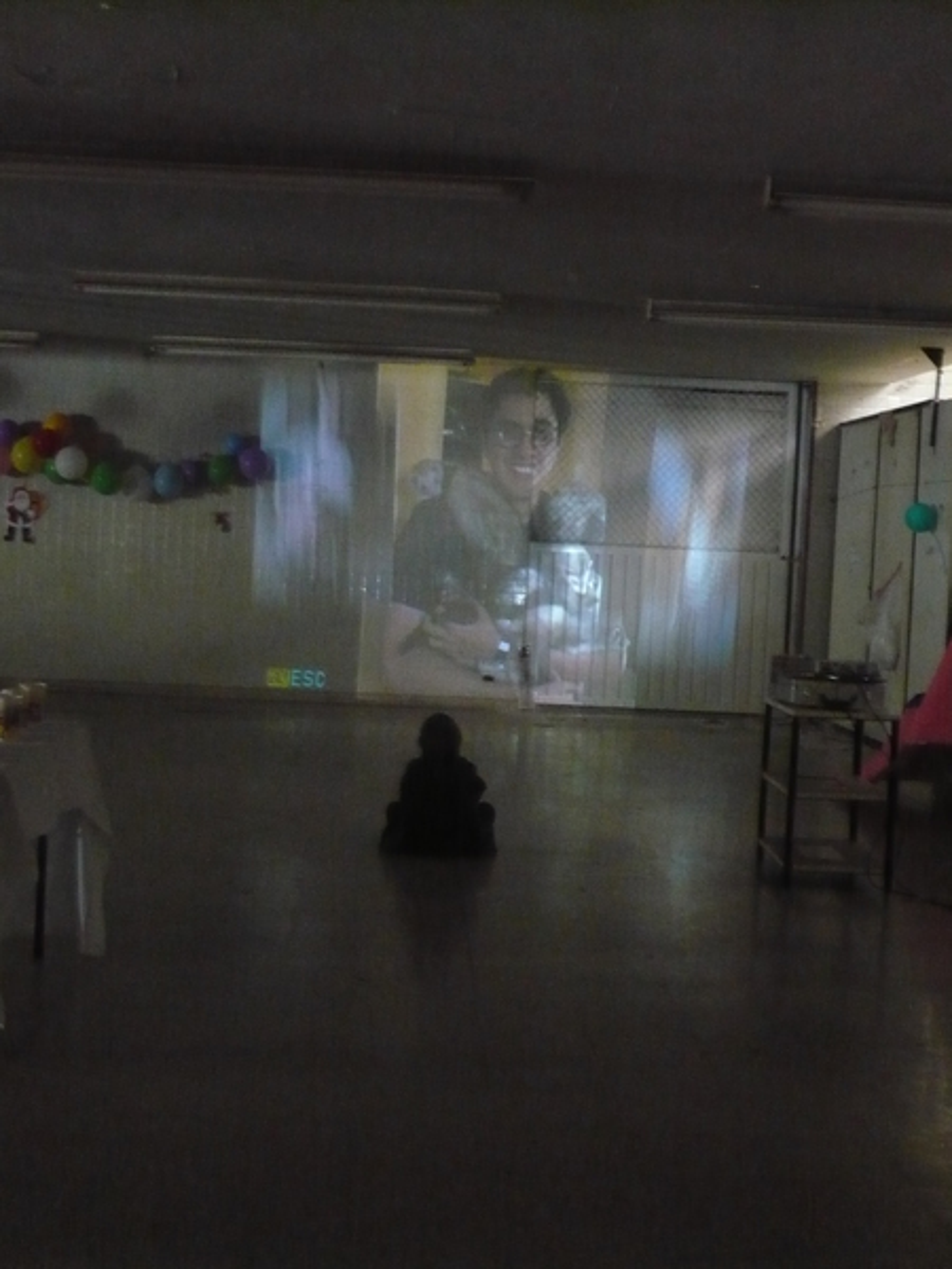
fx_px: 1833
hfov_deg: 29.1
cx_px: 476
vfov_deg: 38.2
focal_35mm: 50
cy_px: 634
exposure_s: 1/4
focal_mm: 8.3
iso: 800
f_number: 3.4
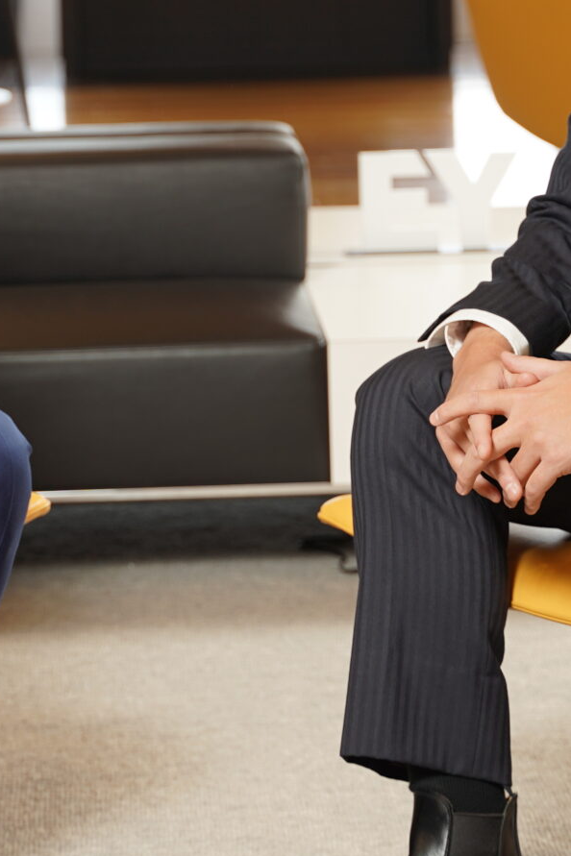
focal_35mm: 135
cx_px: 188
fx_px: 3212
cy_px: 67
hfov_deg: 10.2
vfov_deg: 15.0
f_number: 2.8
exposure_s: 1/60
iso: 160
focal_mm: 47
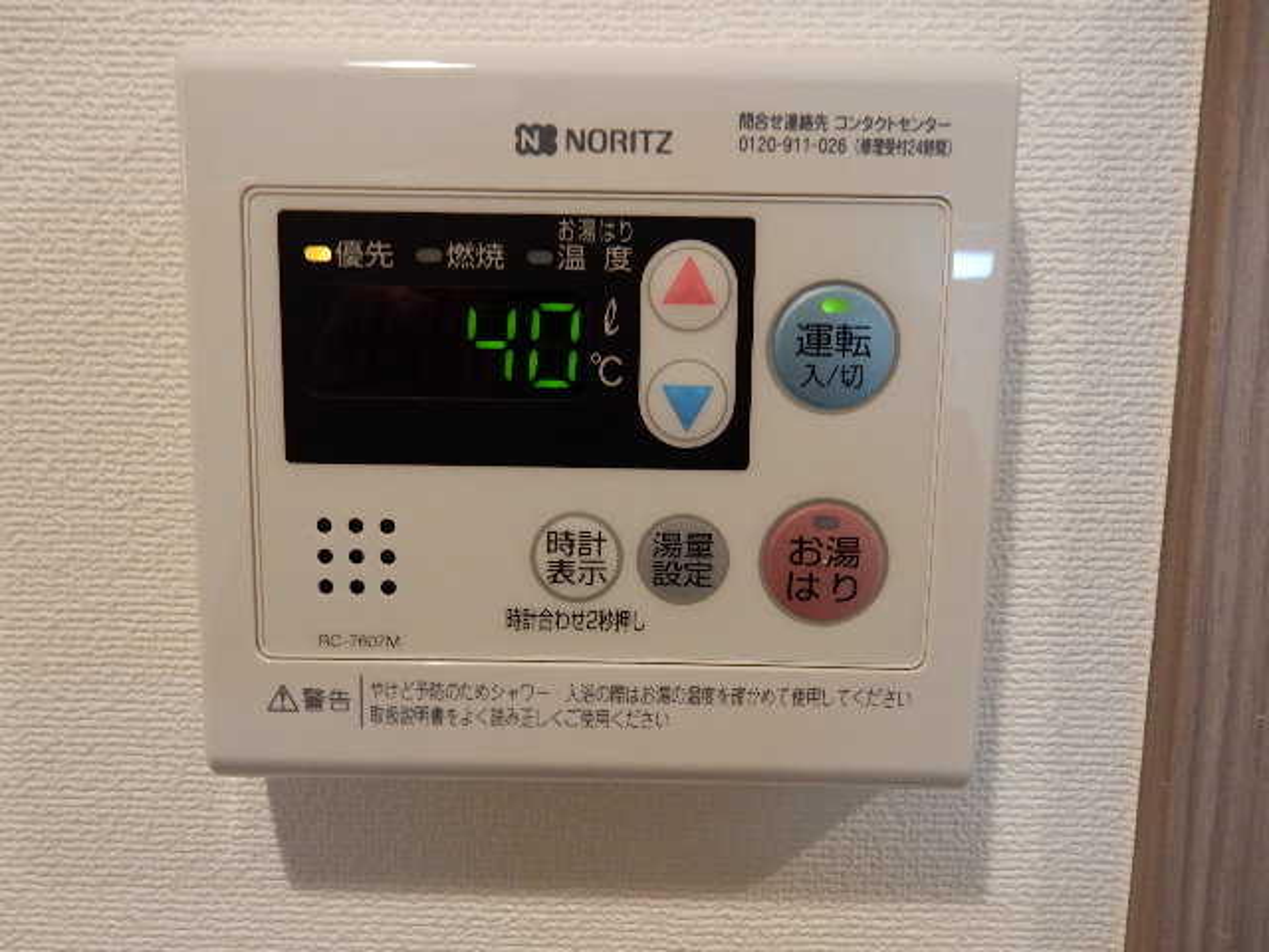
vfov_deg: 54.9
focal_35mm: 25
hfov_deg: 69.4
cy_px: 476
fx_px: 916
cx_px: 634
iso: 160
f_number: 3.7
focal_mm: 4.5
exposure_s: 1/30
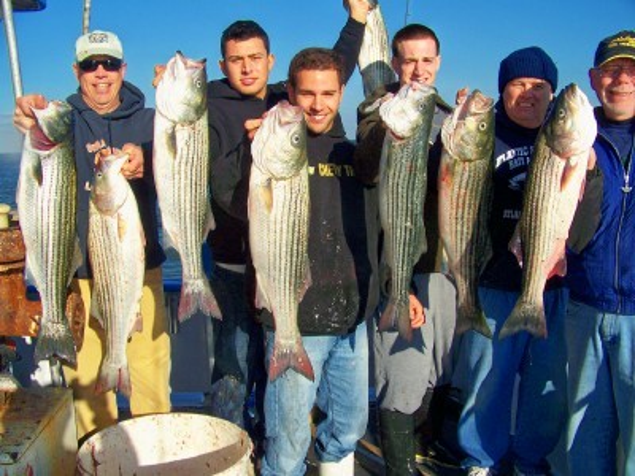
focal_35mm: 36
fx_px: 660
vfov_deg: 39.7
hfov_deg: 51.4
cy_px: 238
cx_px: 318
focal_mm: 5.85
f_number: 4
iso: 64
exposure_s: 1/500
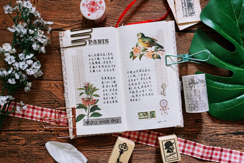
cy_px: 82
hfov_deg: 59.5
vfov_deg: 41.8
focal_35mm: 32
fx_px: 214
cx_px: 122
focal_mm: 21
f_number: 4
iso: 1250
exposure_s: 1/160
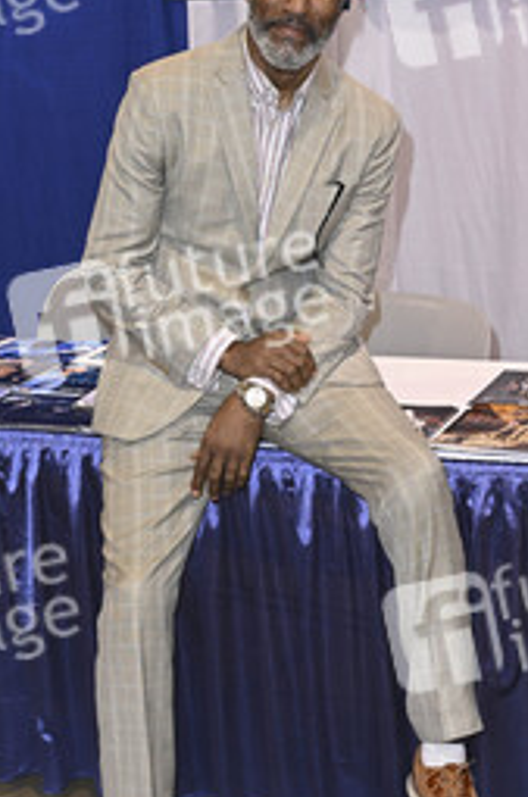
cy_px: 463
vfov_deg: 36.2
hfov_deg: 24.5
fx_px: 1215
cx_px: 259
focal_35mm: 55
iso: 1250
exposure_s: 1/250
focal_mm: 35
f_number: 5.6
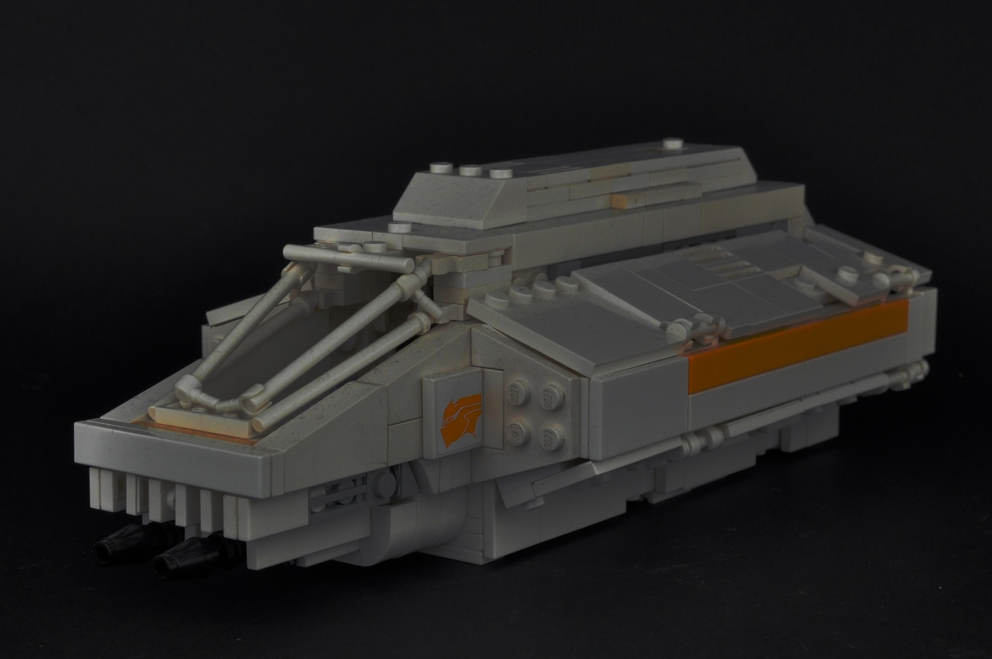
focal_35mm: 57
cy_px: 330
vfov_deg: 23.7
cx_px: 496
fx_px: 1569
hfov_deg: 35.1
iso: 800
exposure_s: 1
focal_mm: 38
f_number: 13
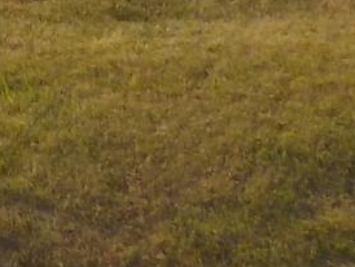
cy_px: -600
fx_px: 2299
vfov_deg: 6.0
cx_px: -666
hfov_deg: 7.8
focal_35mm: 224
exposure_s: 1/1250
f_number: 3.3
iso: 125
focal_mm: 4.1
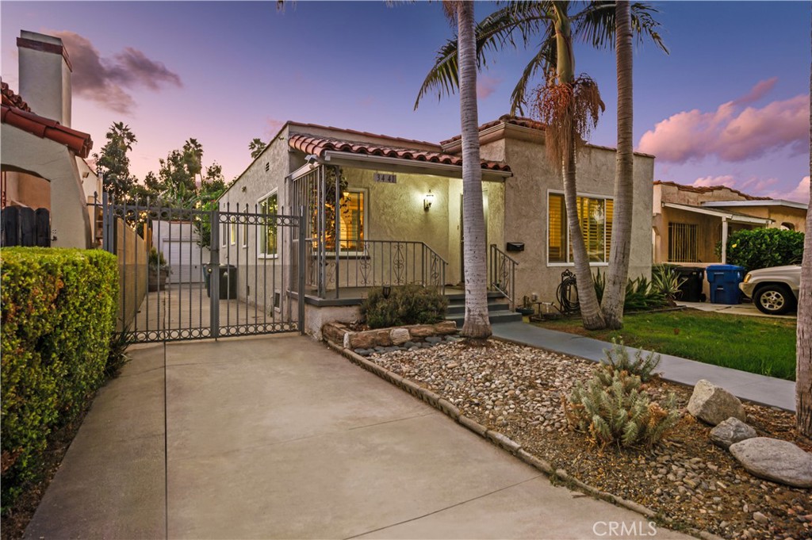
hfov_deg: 88.5
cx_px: 406
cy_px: 270
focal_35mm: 18
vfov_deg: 65.9
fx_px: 417
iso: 100
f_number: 8
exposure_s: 6
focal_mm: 18.5
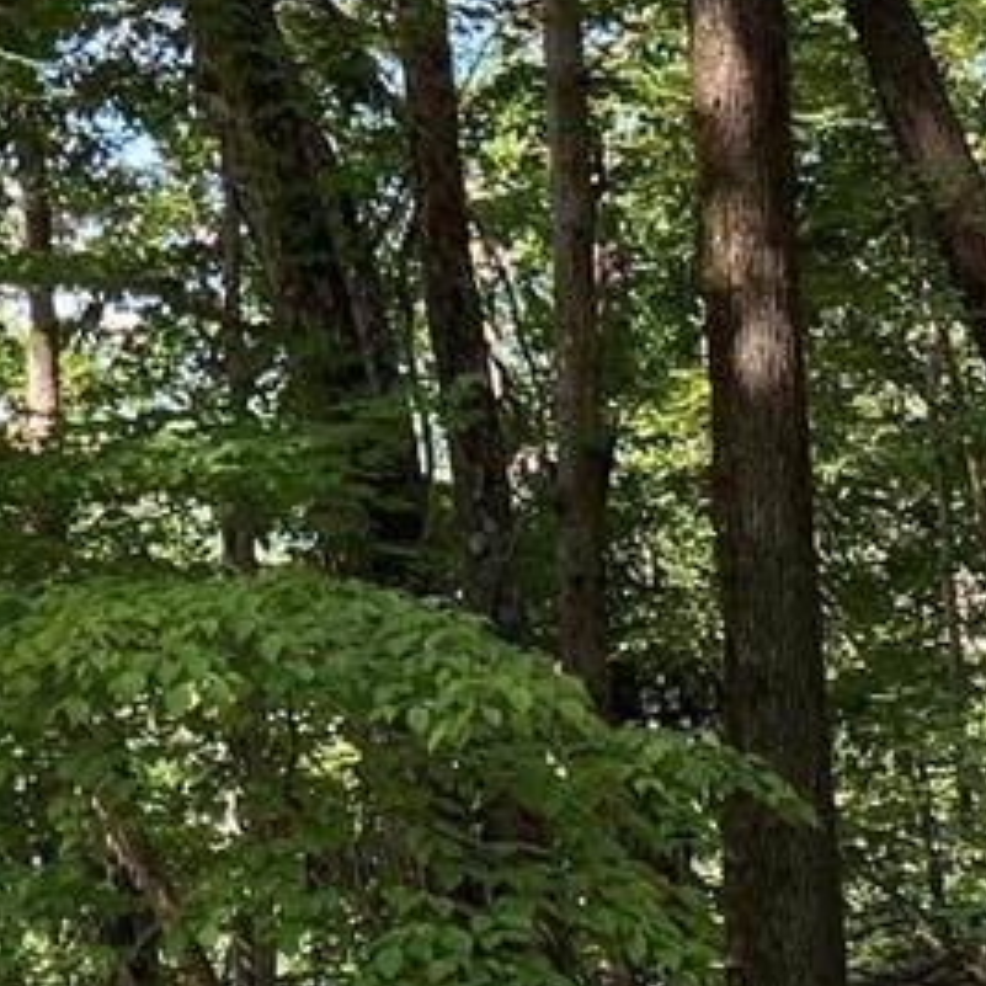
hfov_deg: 12.6
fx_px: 4254
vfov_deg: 12.5
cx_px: -487
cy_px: -532
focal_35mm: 132
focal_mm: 4.25
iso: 32
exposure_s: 1/234
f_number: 1.8
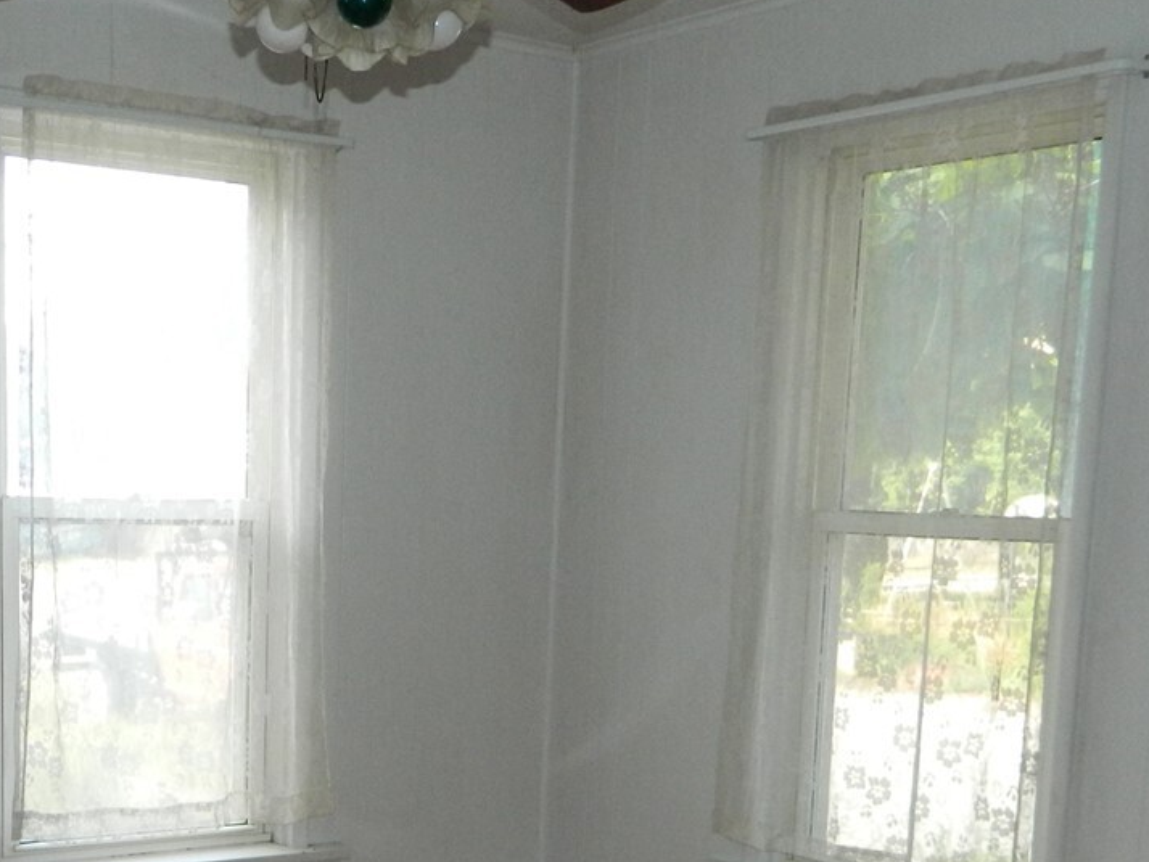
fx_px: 1859
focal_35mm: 56
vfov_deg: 25.3
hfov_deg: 33.9
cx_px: 341
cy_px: 788
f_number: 3.1
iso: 200
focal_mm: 4.5
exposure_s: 1/40
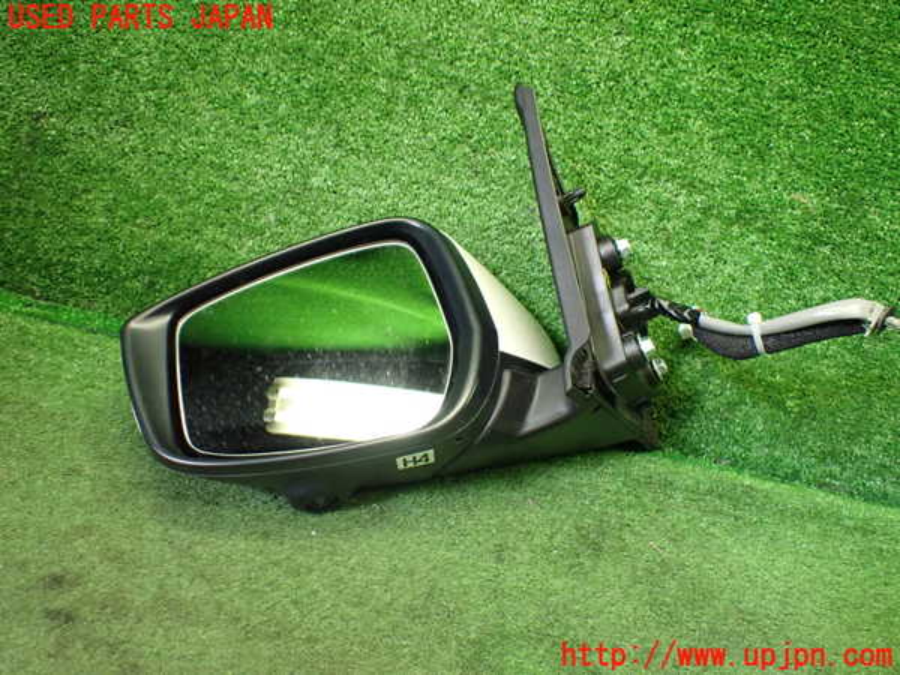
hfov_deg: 60.0
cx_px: 450
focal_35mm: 30
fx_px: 780
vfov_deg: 46.8
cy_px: 338
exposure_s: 1/125
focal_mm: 5.4
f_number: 2.3
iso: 800
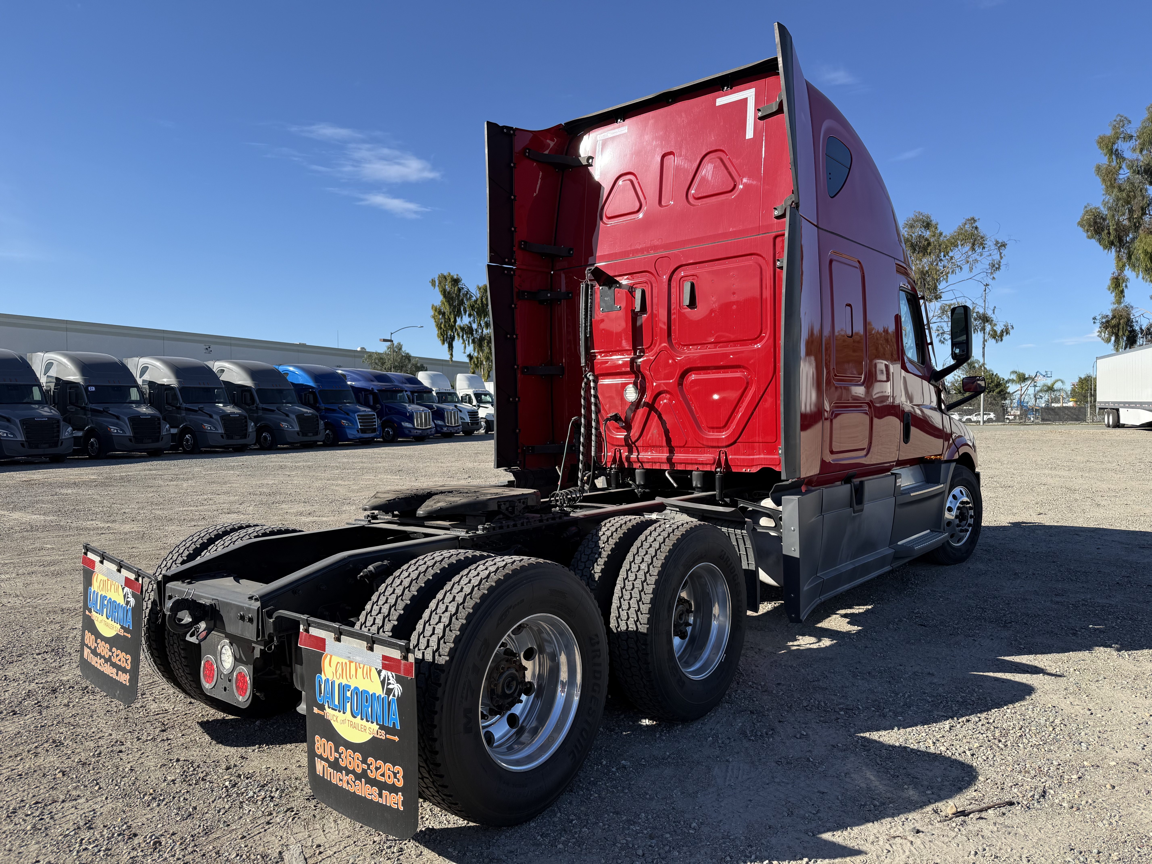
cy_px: 432
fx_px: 799
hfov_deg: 71.6
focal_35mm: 24
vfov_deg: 56.8
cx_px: 576
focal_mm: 6.76
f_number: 1.78
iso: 80
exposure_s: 1/3021
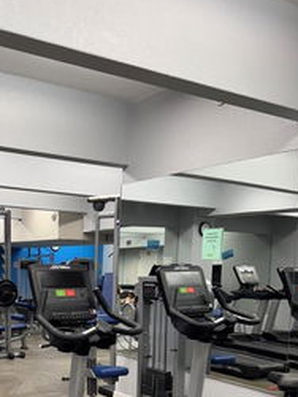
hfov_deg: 32.2
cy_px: 330
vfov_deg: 40.7
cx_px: 70
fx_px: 504
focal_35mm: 44
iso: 200
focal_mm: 6.76
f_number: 1.78
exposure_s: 1/120
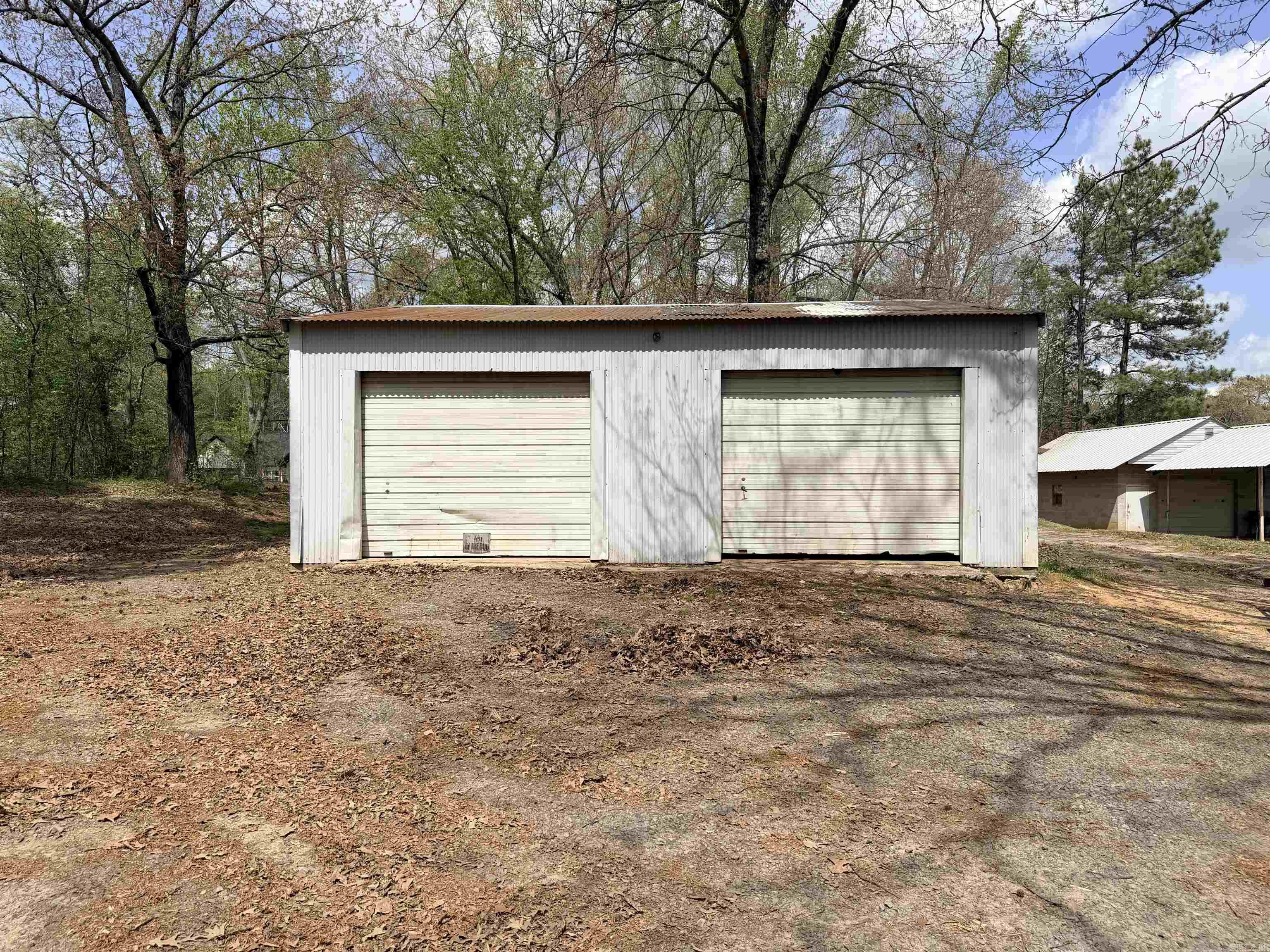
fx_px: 881
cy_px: 476
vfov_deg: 56.8
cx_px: 635
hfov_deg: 71.6
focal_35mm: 24
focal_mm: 6.76
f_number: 1.78
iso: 80
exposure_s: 1/6173
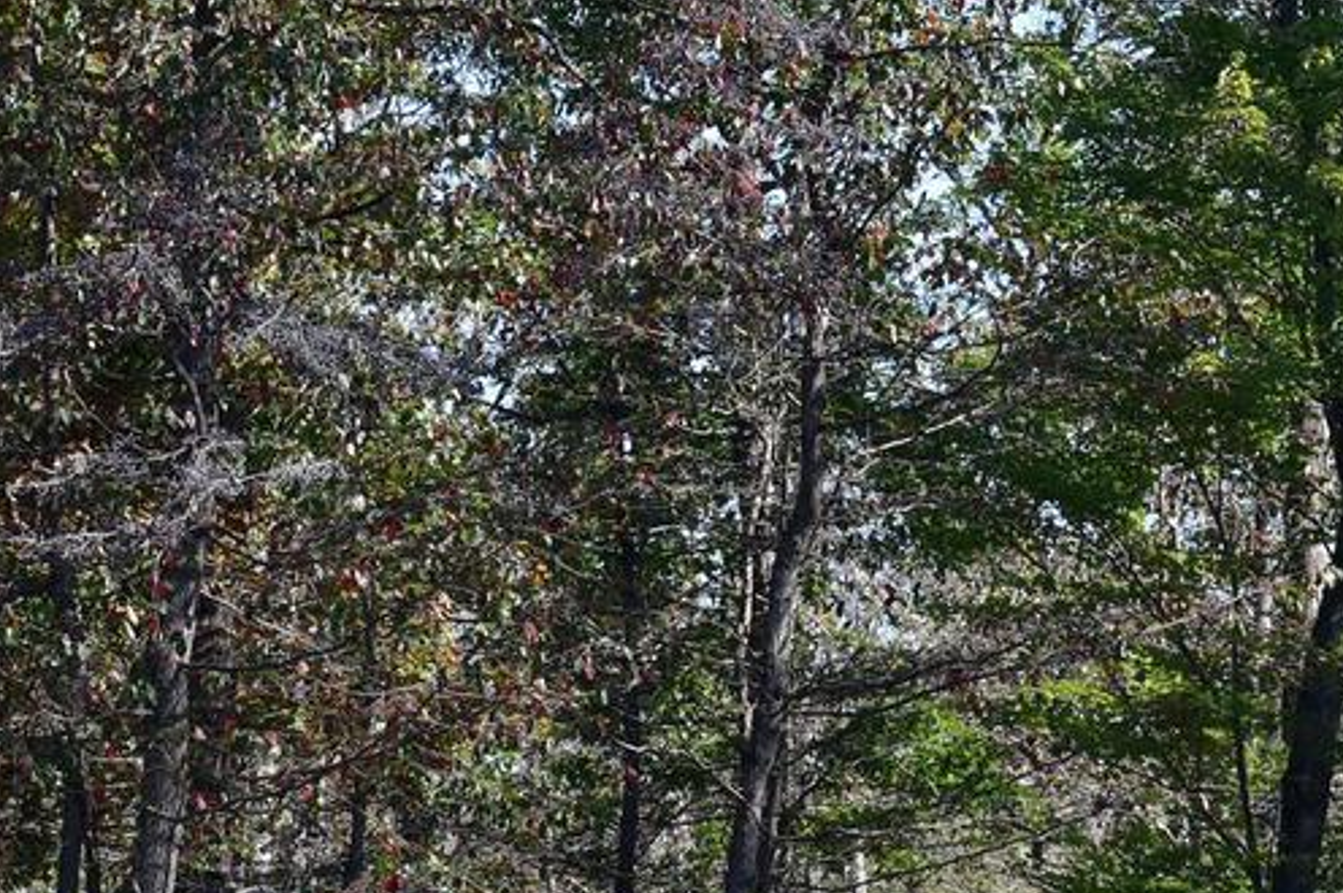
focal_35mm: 305
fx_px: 11370
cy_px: 455
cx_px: 1362
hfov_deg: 6.7
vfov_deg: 4.5
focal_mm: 70
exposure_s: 1/800
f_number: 6.3
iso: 400
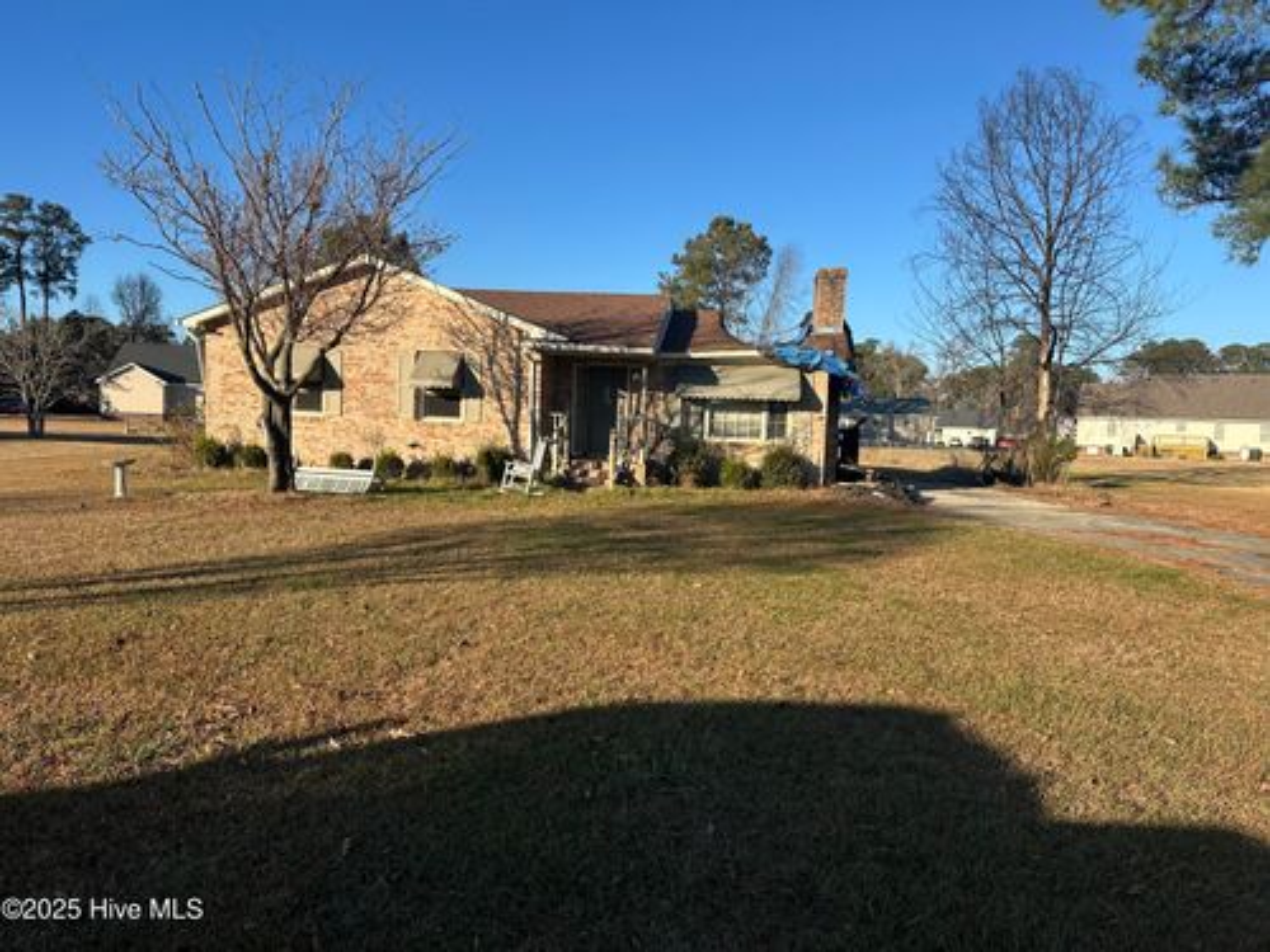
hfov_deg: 71.6
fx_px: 881
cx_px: 635
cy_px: 476
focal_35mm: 24
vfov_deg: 56.8
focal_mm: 6.86
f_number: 1.78
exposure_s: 1/3247
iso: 80
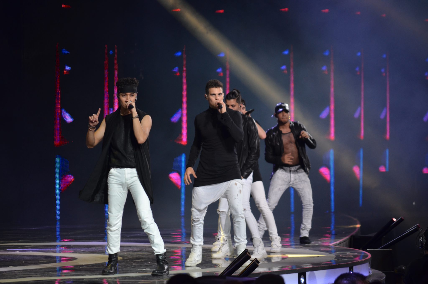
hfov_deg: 9.5
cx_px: 214
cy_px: 142
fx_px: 2580
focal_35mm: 218
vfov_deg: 6.3
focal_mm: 145
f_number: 5
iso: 800
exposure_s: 1/125
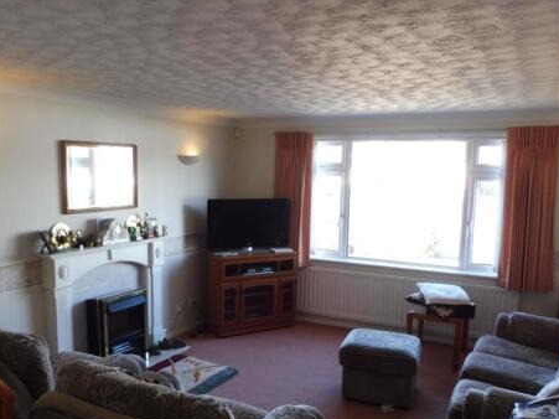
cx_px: 260
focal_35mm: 31
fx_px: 500
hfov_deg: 58.3
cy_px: 240
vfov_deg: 45.3
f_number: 3.3
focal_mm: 4.3
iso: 200
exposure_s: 1/60
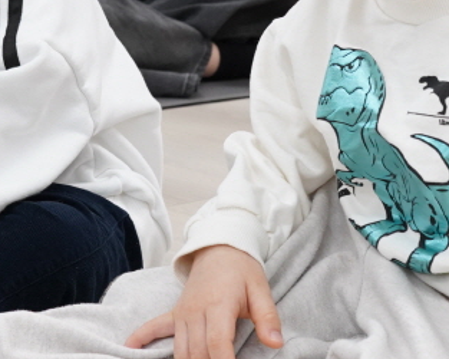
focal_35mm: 108
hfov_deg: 17.8
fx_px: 1434
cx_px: 245
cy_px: -62
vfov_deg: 13.9
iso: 2500
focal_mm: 30
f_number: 7.1
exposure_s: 1/60
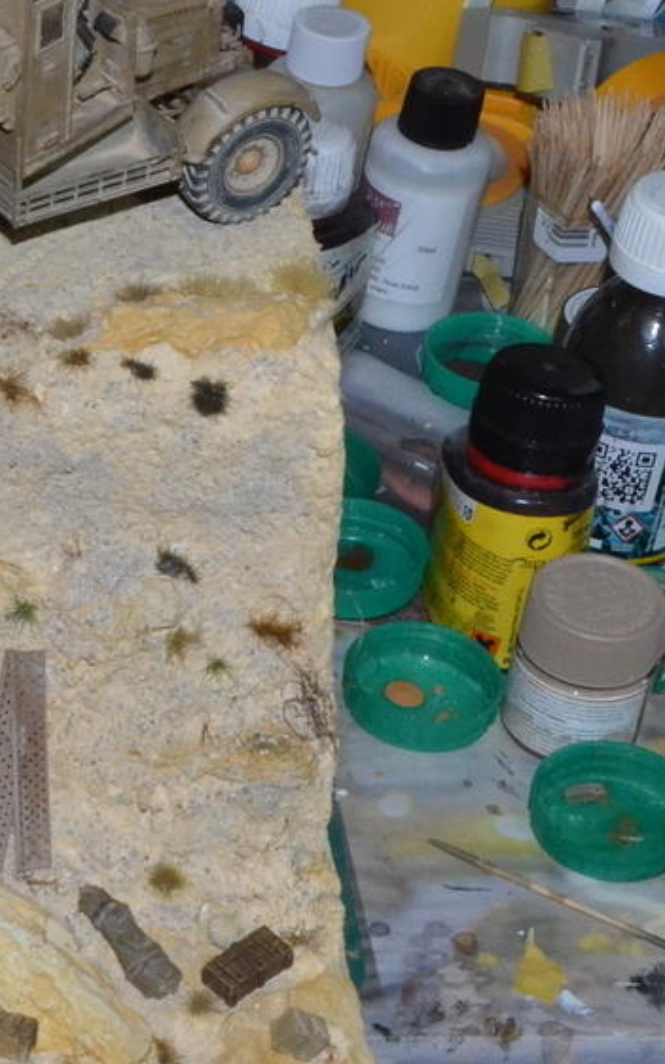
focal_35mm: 98
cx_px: -326
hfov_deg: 12.7
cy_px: 519
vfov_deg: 21.2
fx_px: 2843
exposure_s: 1/60
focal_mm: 30
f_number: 22
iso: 3200
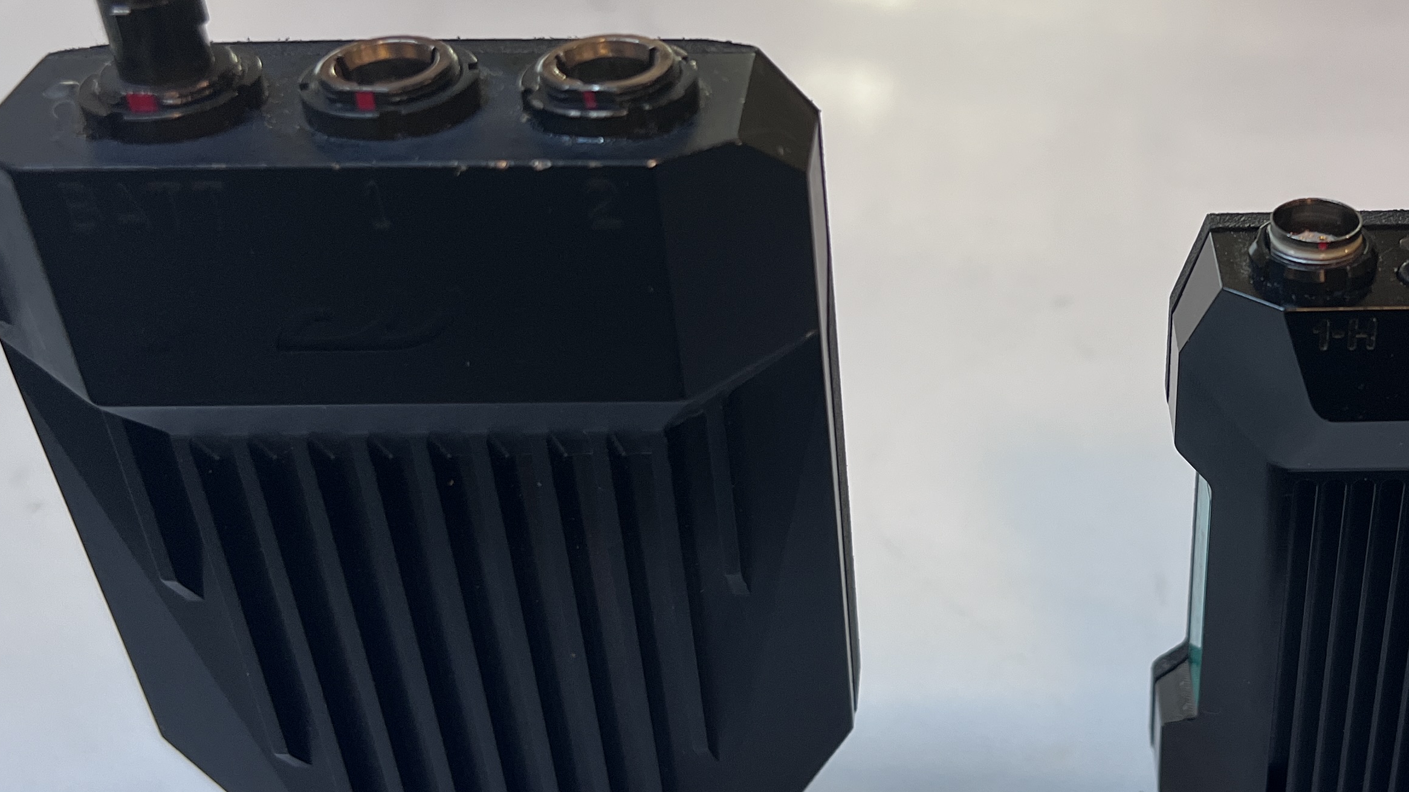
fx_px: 1831
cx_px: 1017
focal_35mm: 49
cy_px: 428
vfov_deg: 24.4
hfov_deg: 41.1
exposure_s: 1/120
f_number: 1.5
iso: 125
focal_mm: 5.7
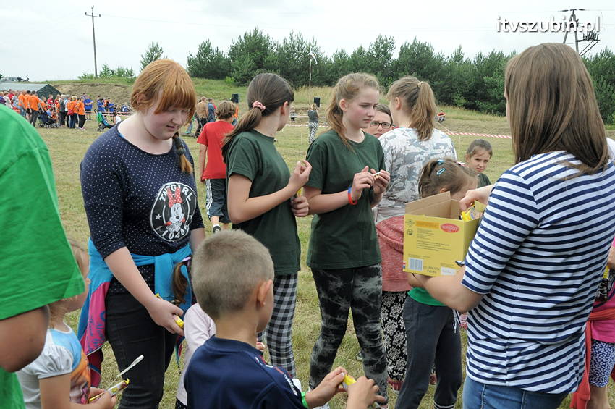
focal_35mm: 36
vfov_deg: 36.8
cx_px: 308
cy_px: 204
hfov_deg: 53.2
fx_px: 614
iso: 800
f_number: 10
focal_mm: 24
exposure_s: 1/400
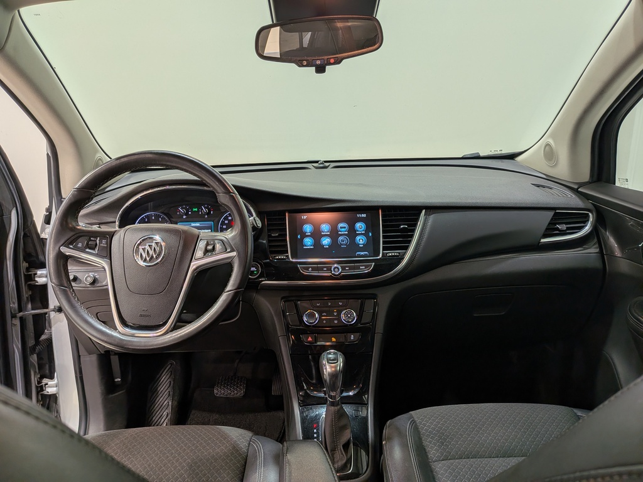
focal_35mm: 24
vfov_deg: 56.8
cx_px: 322
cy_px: 241
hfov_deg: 71.6
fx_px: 446
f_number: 1.7
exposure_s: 1/156
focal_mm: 4.53
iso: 27
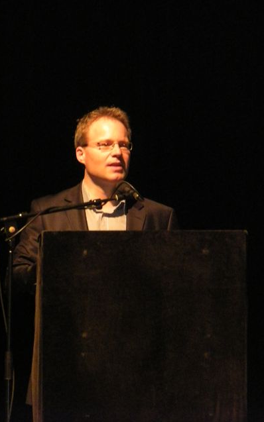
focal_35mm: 277
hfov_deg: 4.7
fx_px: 3189
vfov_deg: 7.6
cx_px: 130
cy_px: 211
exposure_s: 1/30
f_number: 5.3
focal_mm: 46.2
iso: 800
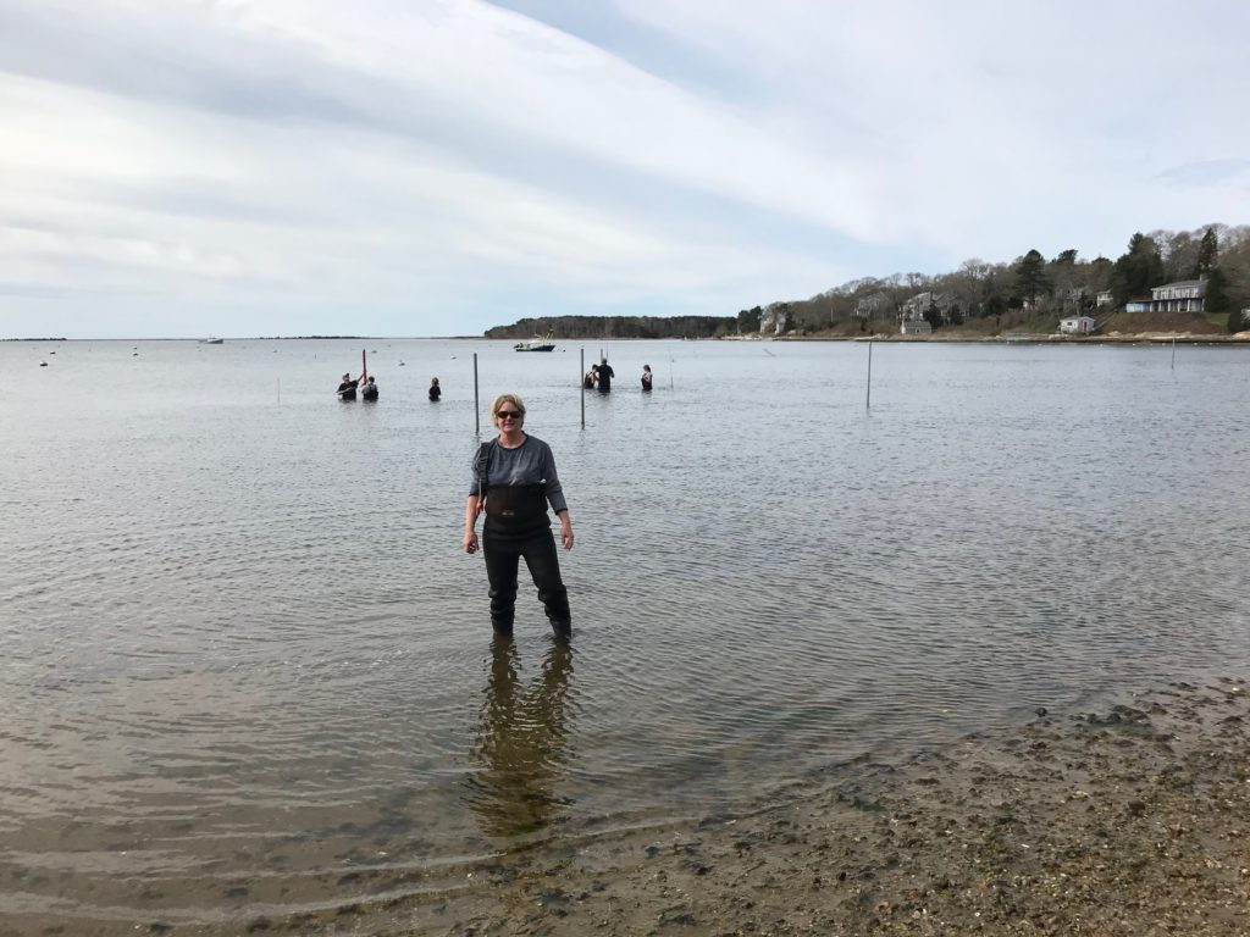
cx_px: 625
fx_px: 1011
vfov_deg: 49.7
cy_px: 468
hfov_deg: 63.4
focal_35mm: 28
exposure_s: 1/3195
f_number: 1.8
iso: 20
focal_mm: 3.99
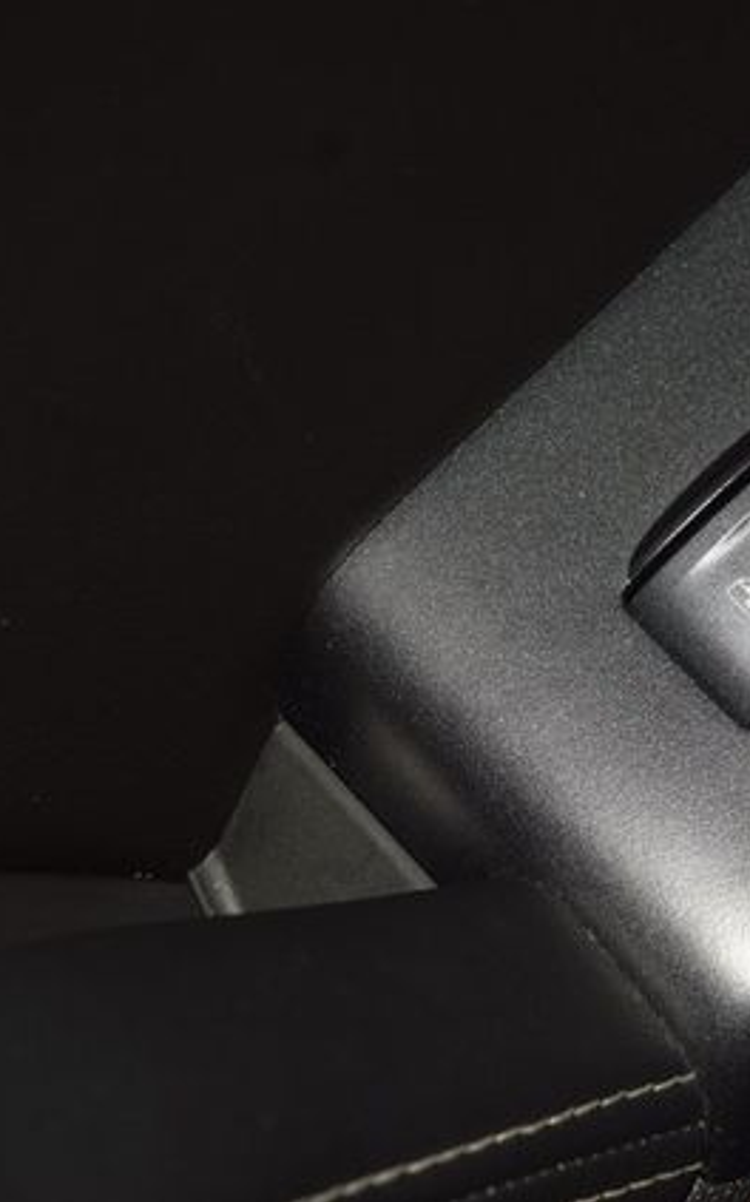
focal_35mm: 162
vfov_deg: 12.9
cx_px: 733
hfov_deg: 8.1
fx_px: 5303
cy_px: 601
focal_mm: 70
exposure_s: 1/125
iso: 100
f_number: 8
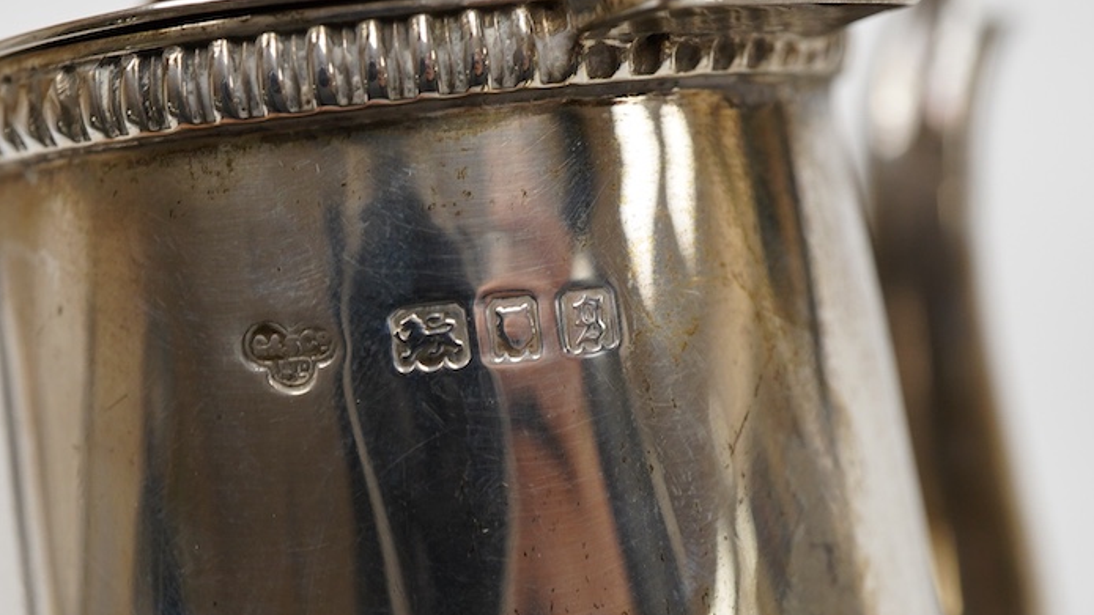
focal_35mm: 61
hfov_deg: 34.3
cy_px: 381
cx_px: 444
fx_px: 1770
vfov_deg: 19.7
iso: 800
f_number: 9
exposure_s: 1/125
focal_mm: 30
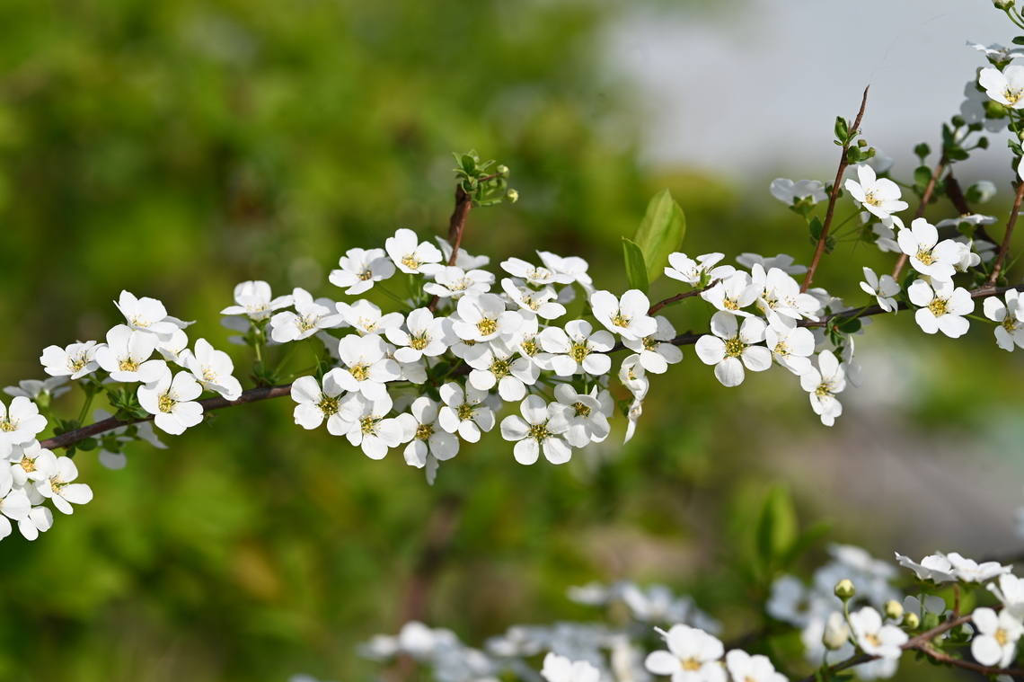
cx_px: 512
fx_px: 2985
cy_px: 341
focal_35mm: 105
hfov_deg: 19.5
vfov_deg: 13.0
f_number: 9
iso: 100
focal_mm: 105
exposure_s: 1/500
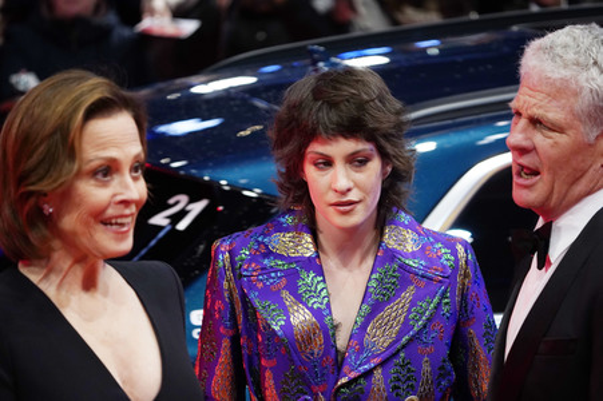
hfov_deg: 9.9
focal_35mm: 207
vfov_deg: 6.6
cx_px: 302
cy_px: 200
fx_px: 3465
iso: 4000
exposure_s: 1/200
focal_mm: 207
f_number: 5.6
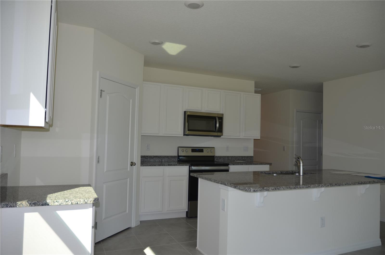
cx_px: 192
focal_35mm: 27
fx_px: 288
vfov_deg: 47.7
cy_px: 128
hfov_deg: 67.5
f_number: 4
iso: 100
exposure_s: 1/200
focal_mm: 18
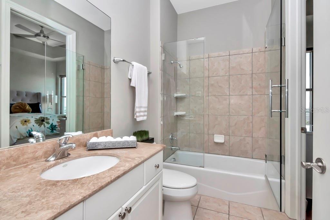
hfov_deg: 95.0
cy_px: 110
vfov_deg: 72.1
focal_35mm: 16
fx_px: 151
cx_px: 165
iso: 1000
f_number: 13
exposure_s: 1/200
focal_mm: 11
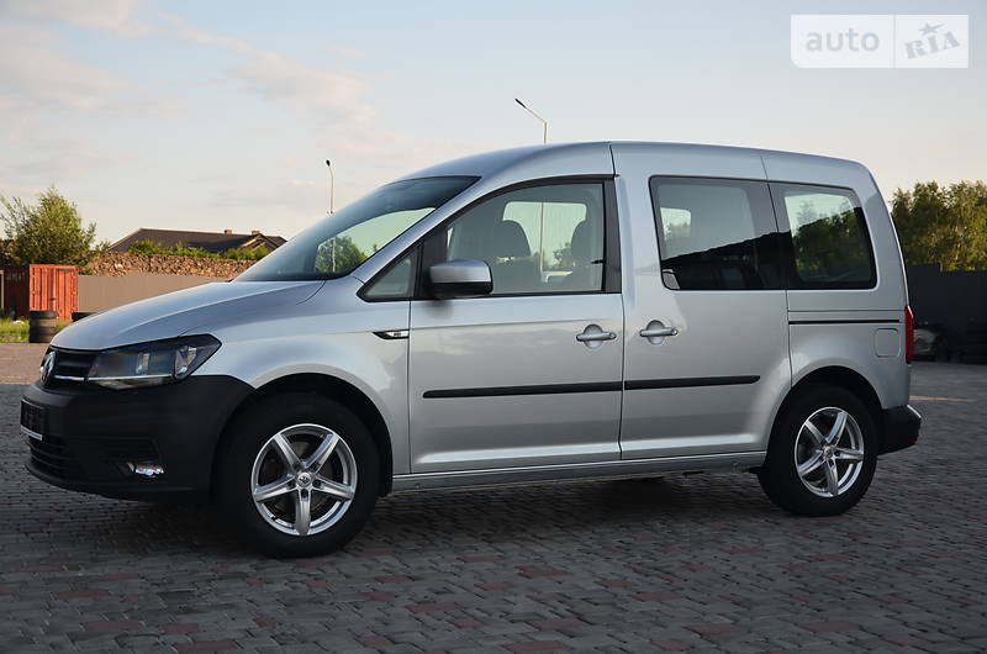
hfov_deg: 39.0
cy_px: 327
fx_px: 1395
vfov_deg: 26.4
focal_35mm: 51
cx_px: 494
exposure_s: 1/125
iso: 200
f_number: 5.6
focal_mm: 34
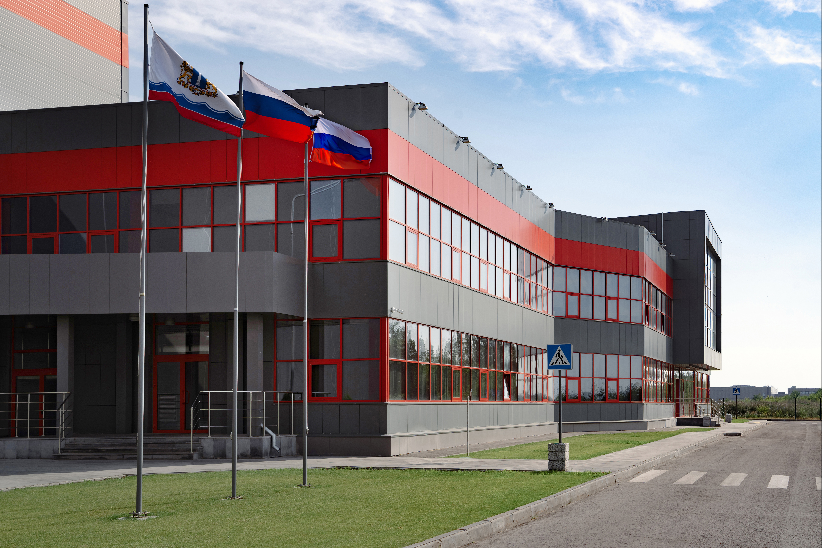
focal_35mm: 44
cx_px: 411
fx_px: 1005
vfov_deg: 30.5
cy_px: 274
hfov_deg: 44.5
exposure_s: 1/250
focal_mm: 44
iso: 100
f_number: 8
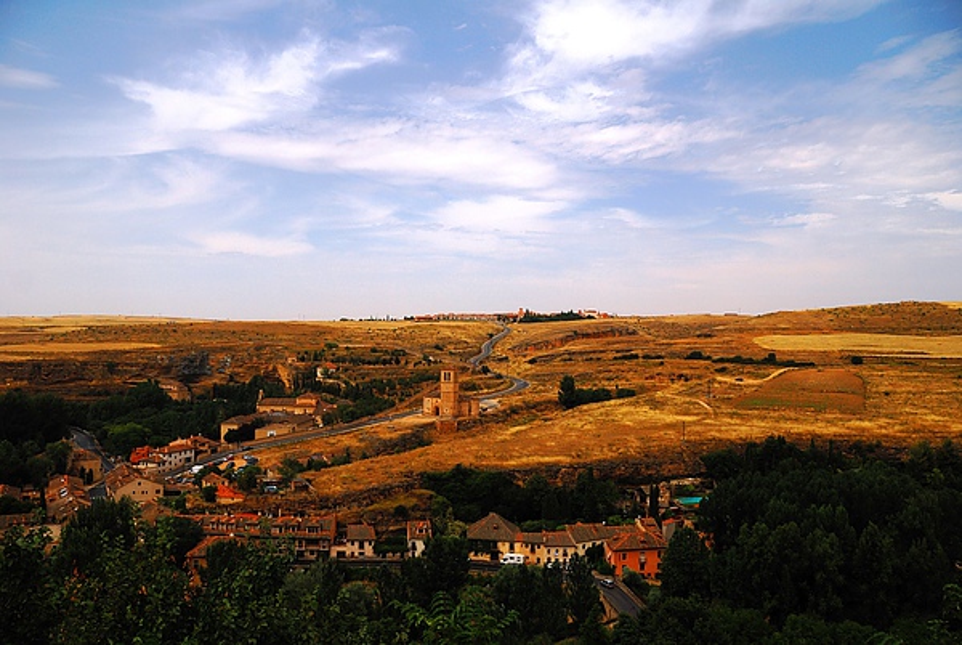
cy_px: 322
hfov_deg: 67.3
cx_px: 481
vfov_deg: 48.1
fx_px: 723
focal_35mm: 27
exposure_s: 1/3200
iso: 200
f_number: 5
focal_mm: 18
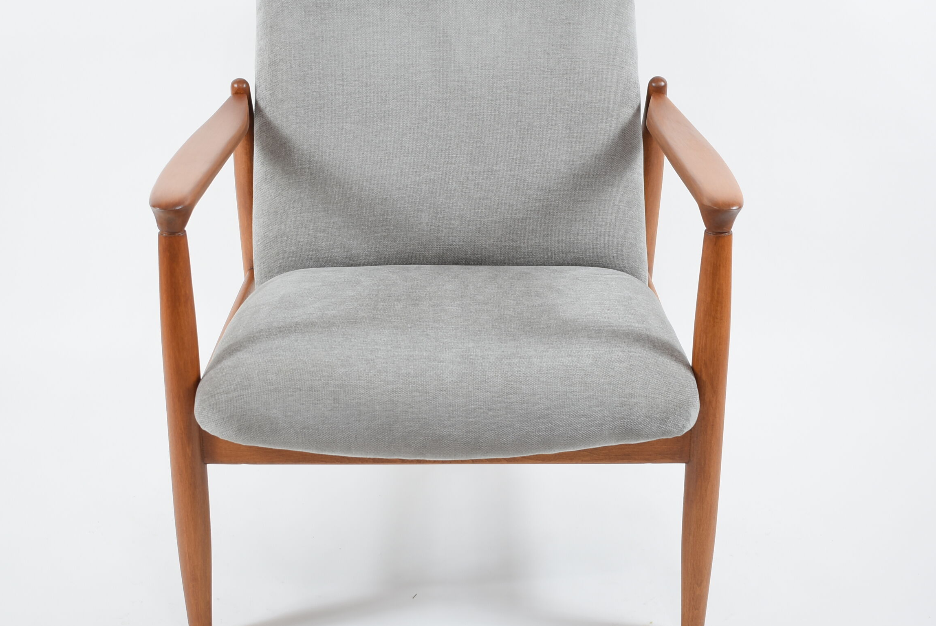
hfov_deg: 35.2
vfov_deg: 24.0
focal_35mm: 57
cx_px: 458
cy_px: 283
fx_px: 1474
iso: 100
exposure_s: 1/10
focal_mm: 29
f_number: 4.2
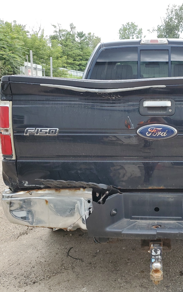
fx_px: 295
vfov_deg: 52.7
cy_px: 146
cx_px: 155
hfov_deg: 33.1
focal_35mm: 37
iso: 50
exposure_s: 1/588
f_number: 1.5
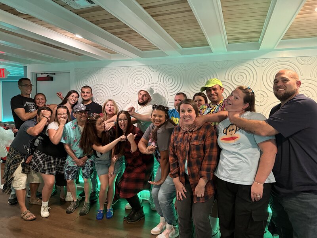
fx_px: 220
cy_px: 119
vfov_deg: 56.8
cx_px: 158
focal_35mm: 24
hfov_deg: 71.6
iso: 1000
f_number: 1.78
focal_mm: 6.76
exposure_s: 1/39
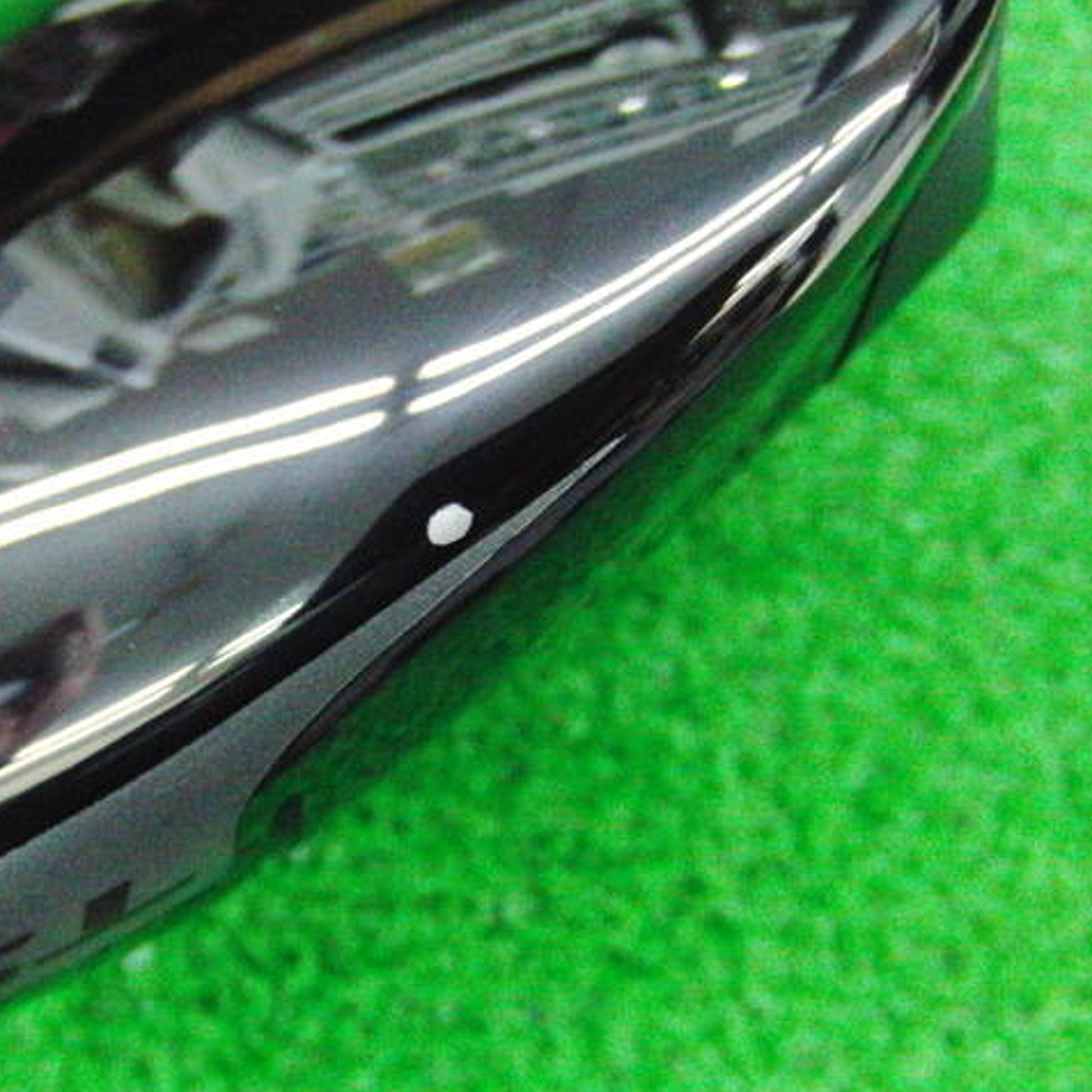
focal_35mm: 44
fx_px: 1570
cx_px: 374
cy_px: 544
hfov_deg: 38.0
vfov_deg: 38.3
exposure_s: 1/100
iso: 3200
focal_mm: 6.42
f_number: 3.6
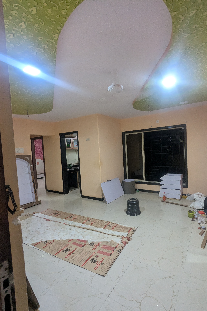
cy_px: 157
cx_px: 112
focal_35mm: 17
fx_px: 147
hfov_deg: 70.3
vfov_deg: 93.3
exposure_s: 1/50
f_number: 2.2
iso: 183
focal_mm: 2.35
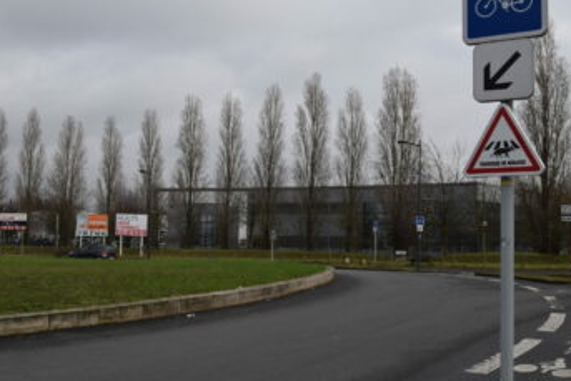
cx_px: 301
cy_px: 204
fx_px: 666
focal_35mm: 42
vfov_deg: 31.9
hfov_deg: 46.4
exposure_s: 1/250
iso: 200
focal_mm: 24
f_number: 8
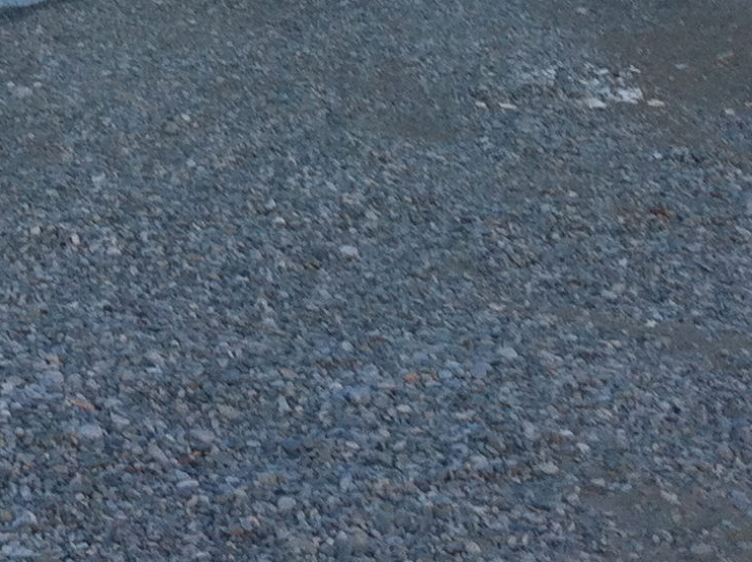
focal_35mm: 121
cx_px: -5
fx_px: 2625
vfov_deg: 11.6
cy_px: -337
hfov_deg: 16.0
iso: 100
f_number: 2.8
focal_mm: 3.85
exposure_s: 1/120
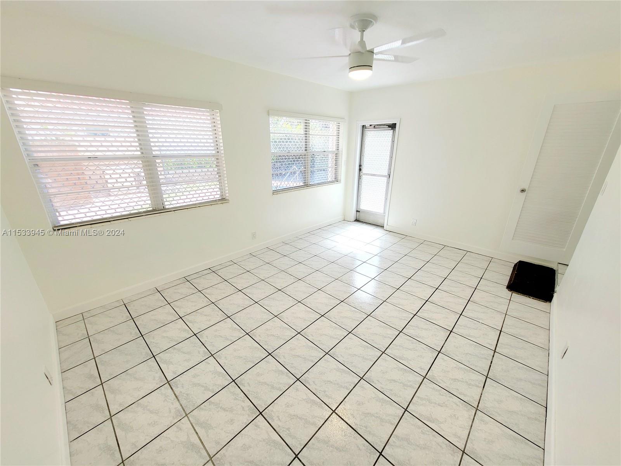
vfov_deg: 89.9
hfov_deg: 106.2
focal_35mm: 13
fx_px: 233
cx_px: 310
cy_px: 233
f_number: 2.2
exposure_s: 1/145
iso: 32
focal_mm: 1.74
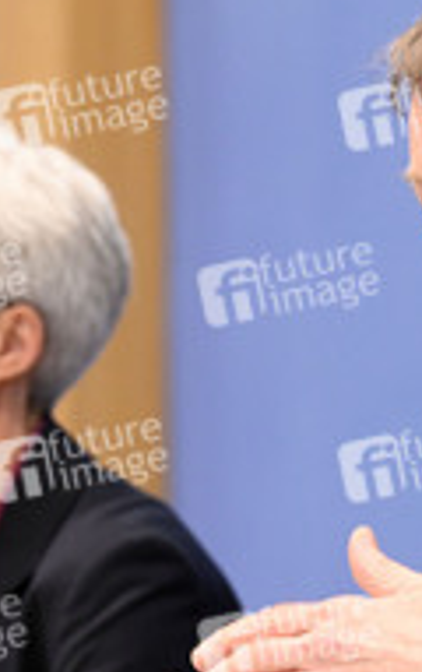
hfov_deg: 4.1
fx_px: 5940
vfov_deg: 6.5
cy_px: 373
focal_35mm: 324
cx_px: 336
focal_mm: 135
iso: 3200
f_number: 5
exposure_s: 1/400
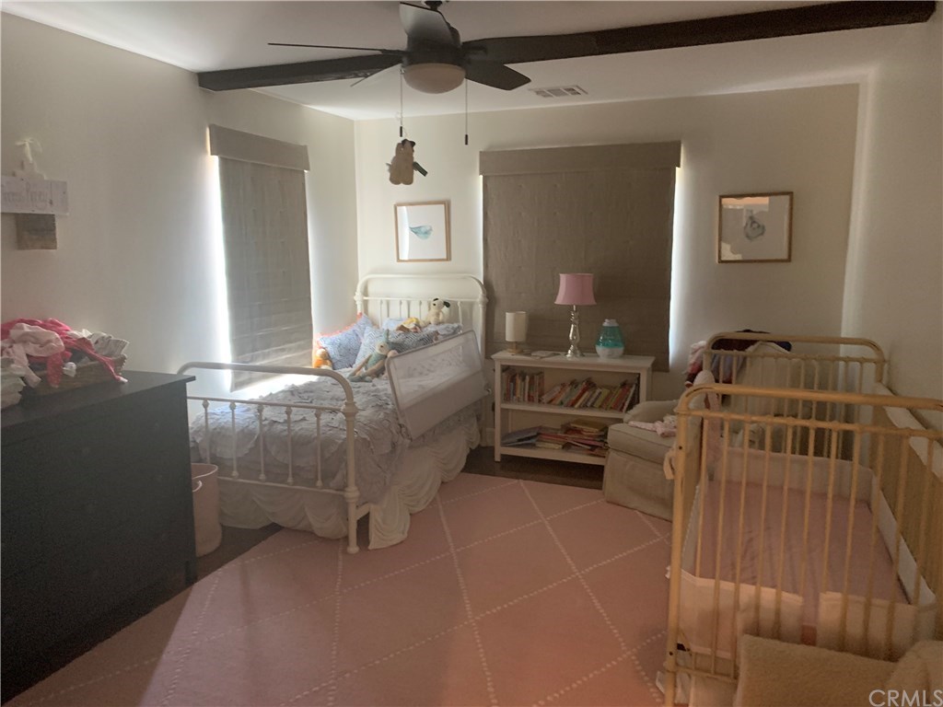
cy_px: 354
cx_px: 472
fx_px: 708
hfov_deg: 67.3
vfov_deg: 53.1
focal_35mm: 26
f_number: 1.8
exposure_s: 1/40
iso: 400
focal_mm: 4.25
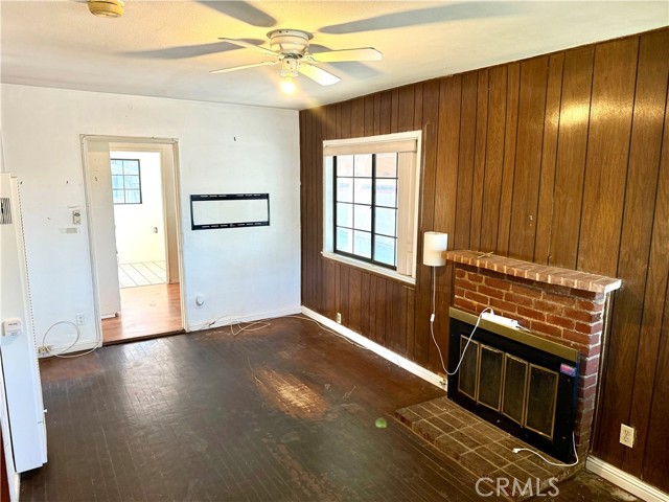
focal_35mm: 24
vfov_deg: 56.8
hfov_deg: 71.6
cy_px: 251
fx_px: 464
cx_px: 334
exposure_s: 1/60
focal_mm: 6.76
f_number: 1.78
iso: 200
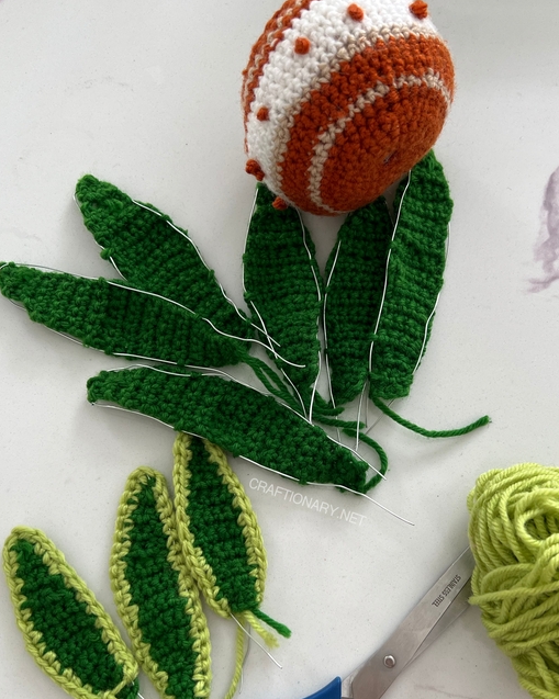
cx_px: 298
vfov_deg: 52.6
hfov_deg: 43.3
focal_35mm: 34
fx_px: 704
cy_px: 409
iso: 80
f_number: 1.5
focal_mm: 5.7
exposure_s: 1/121
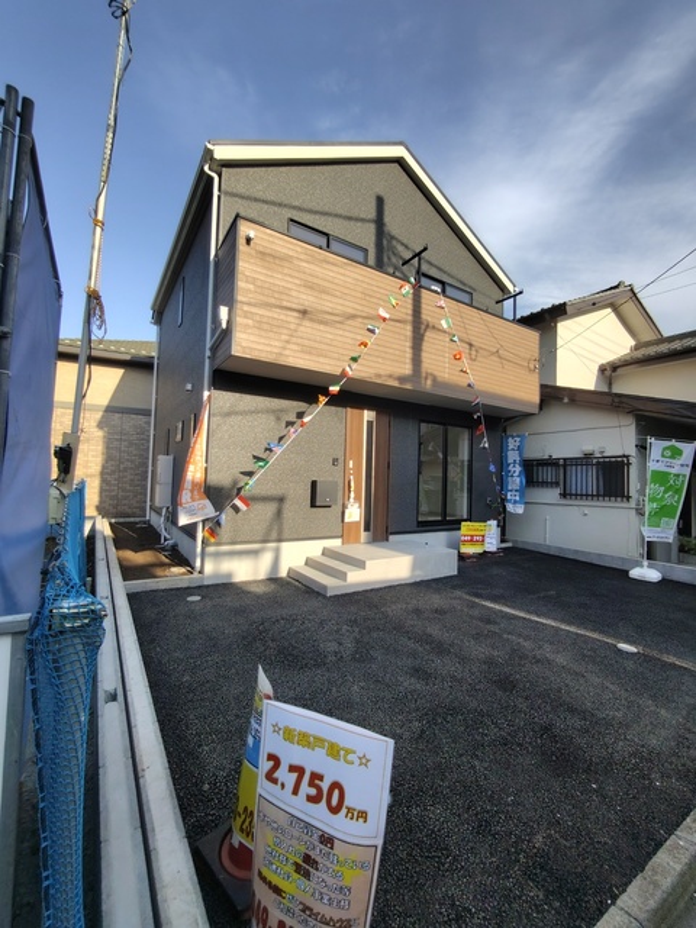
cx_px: 348
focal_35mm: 15
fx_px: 402
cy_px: 464
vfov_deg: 98.2
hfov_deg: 81.7
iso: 50
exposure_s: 1/469
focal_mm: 1.6
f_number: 2.4
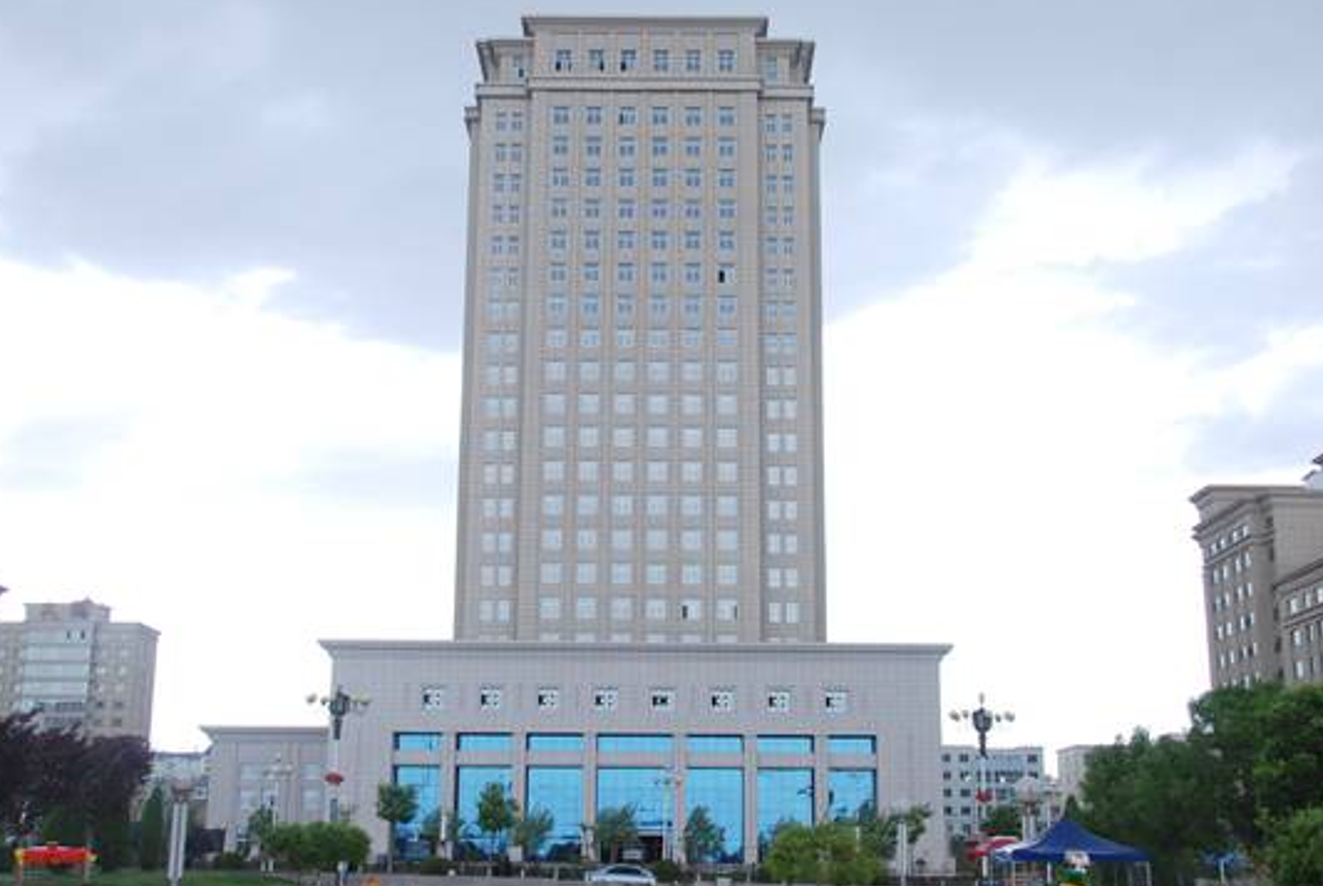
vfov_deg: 29.6
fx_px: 1677
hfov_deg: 43.1
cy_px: 447
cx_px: 648
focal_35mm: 46
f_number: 7.1
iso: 125
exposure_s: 1/100
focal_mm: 27
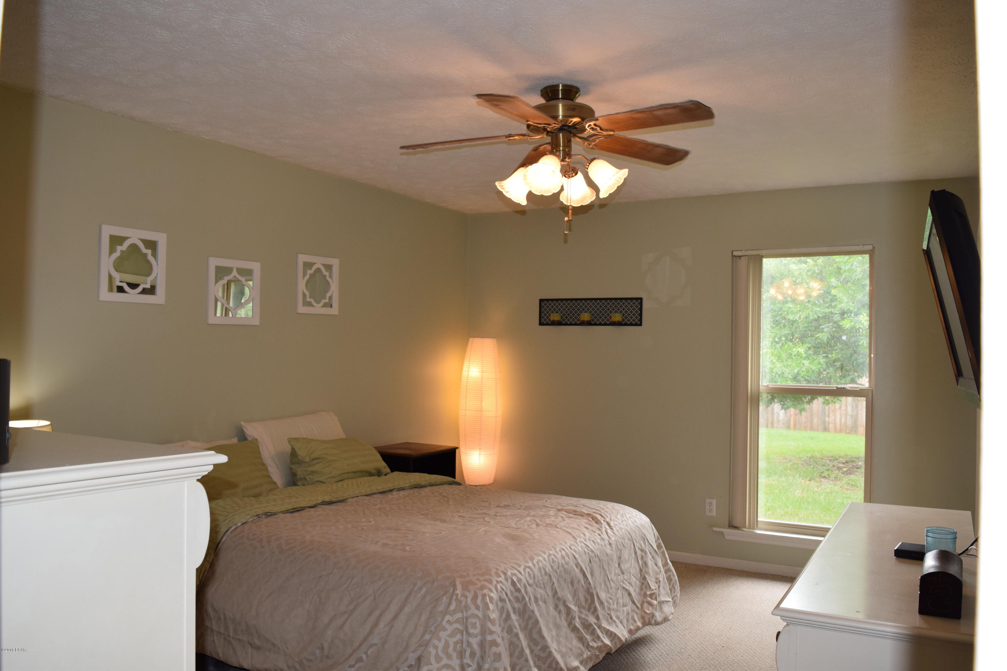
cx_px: 504
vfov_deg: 47.9
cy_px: 336
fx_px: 755
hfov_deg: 67.4
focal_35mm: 27
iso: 450
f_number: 5.6
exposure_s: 1/125
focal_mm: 18
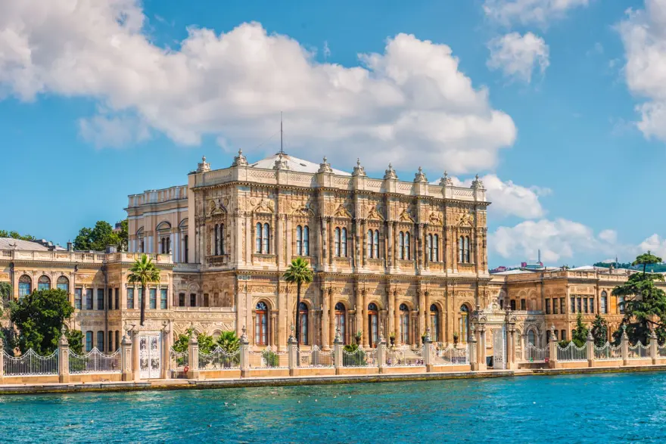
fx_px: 1295
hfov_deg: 28.8
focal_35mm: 70
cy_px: 222
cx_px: 333
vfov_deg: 19.5
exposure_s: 1/320
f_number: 8
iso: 100
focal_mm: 70
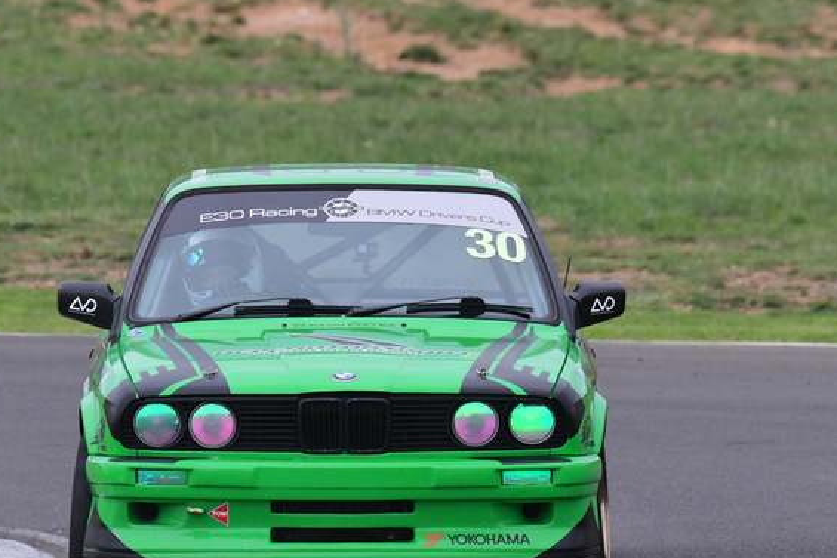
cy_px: 318
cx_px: 384
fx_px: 23696
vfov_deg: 1.4
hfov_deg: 2.0
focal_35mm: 1019
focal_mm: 480
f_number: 9
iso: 2000
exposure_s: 1/640
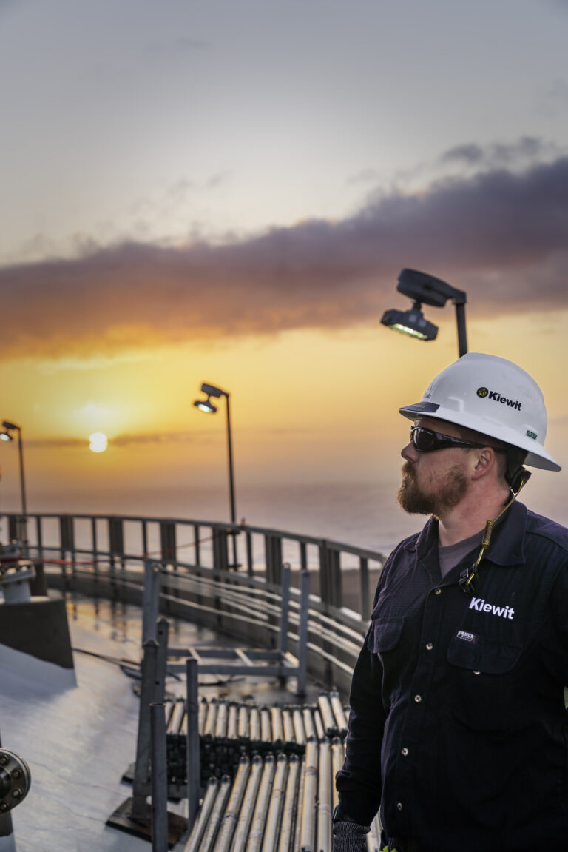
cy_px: 426
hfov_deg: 19.5
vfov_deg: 28.8
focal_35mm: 70
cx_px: 284
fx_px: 1656
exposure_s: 1/160
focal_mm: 70
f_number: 5.6
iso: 125
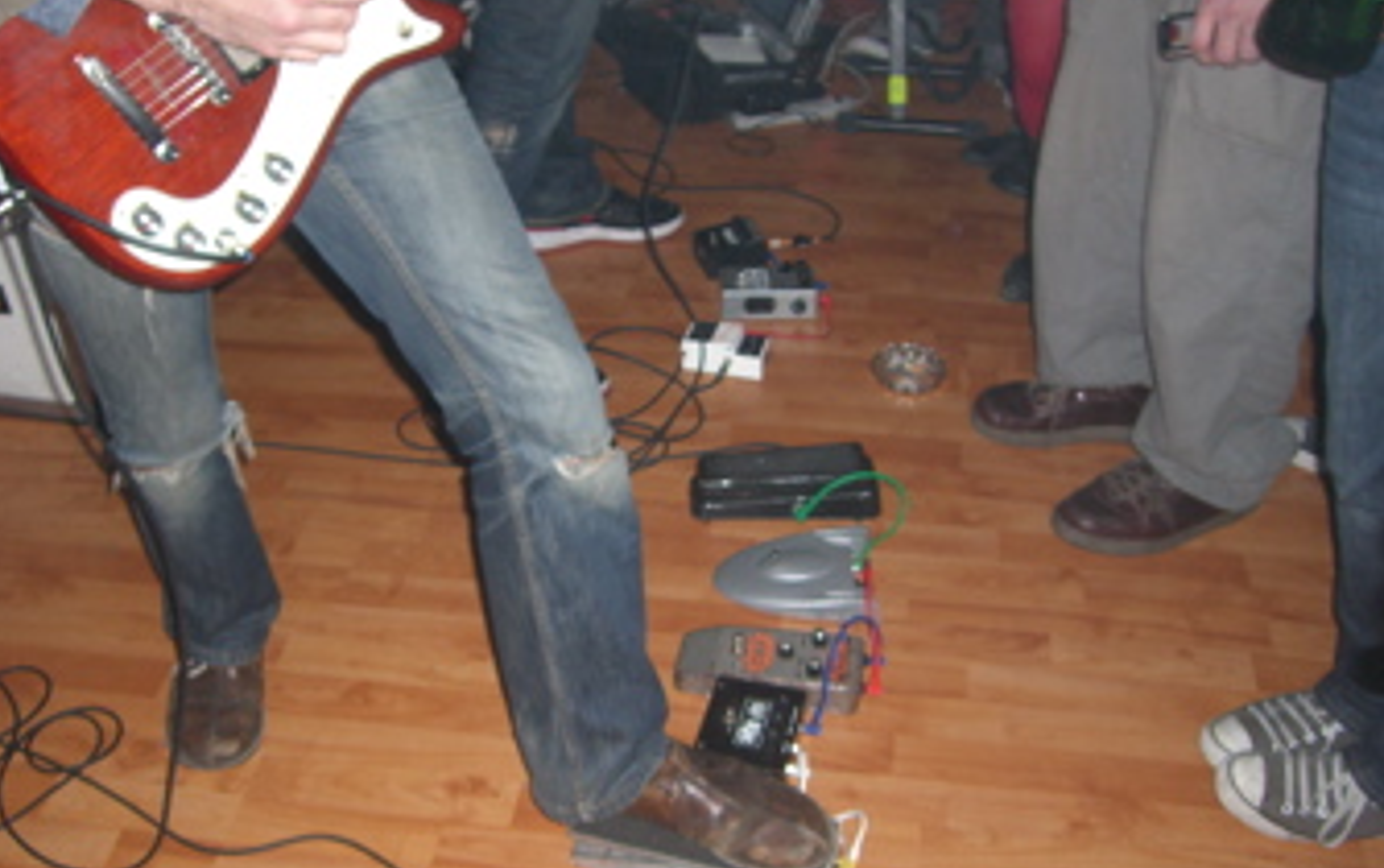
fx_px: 1586
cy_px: 479
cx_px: 694
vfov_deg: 30.6
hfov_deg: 47.2
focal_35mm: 42
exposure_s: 1/60
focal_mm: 6.2
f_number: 2.7
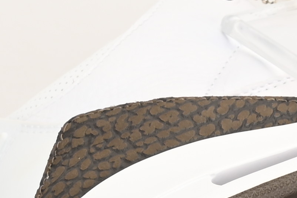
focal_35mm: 345
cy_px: 252
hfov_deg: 5.8
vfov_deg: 4.0
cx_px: 575
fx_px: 2847
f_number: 11
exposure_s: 1/200
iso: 100
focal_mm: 46
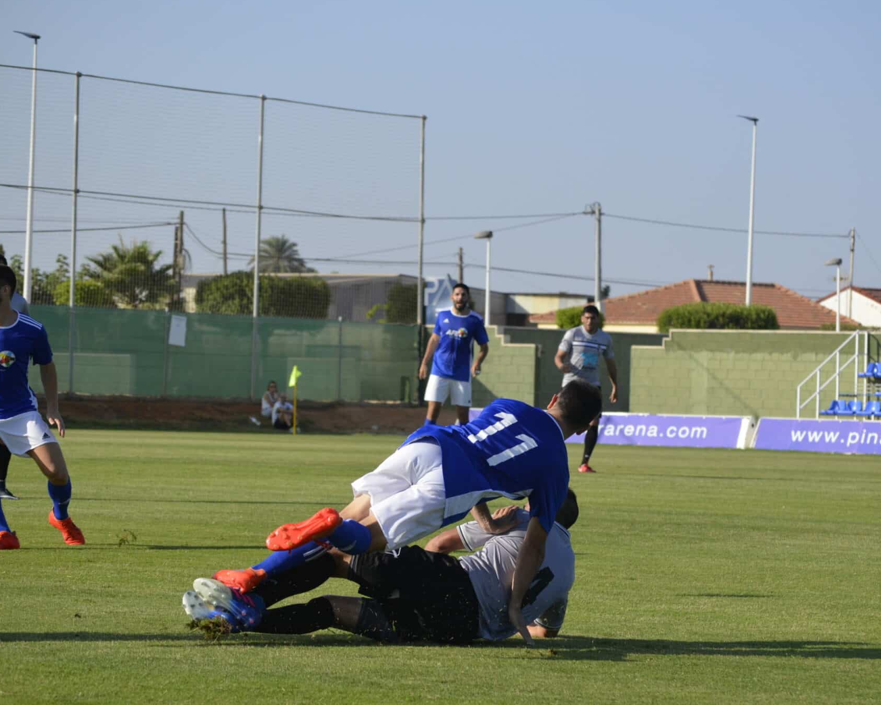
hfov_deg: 12.3
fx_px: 4094
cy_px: 351
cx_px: 506
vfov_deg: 9.8
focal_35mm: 157
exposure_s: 1/1600
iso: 400
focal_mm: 92
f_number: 6.3
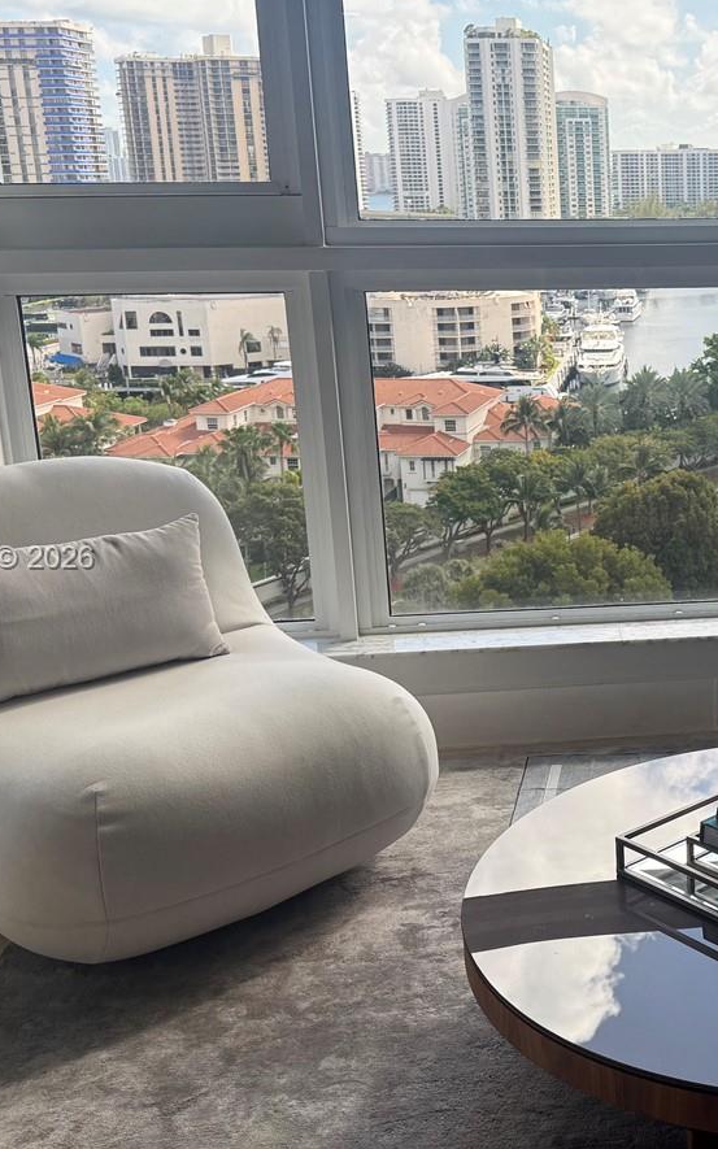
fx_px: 1440
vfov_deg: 43.5
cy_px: 560
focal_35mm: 46
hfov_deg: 26.4
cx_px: 728
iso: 100
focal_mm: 6.76
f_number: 1.78
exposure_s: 1/780
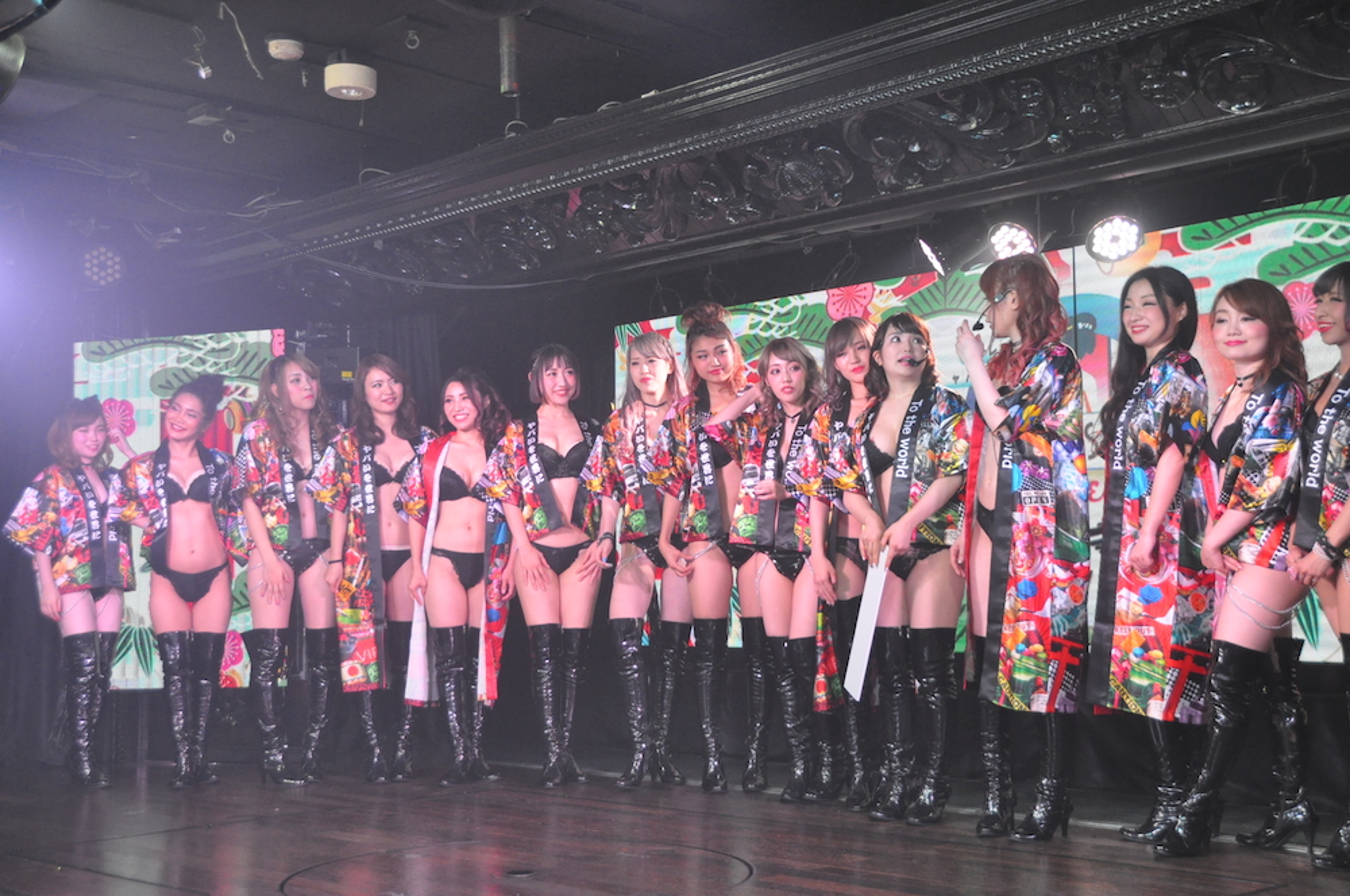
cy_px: 448
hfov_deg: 42.4
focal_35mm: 46
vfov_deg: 28.9
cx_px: 675
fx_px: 1741
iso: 1600
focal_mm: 31
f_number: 4
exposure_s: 1/250
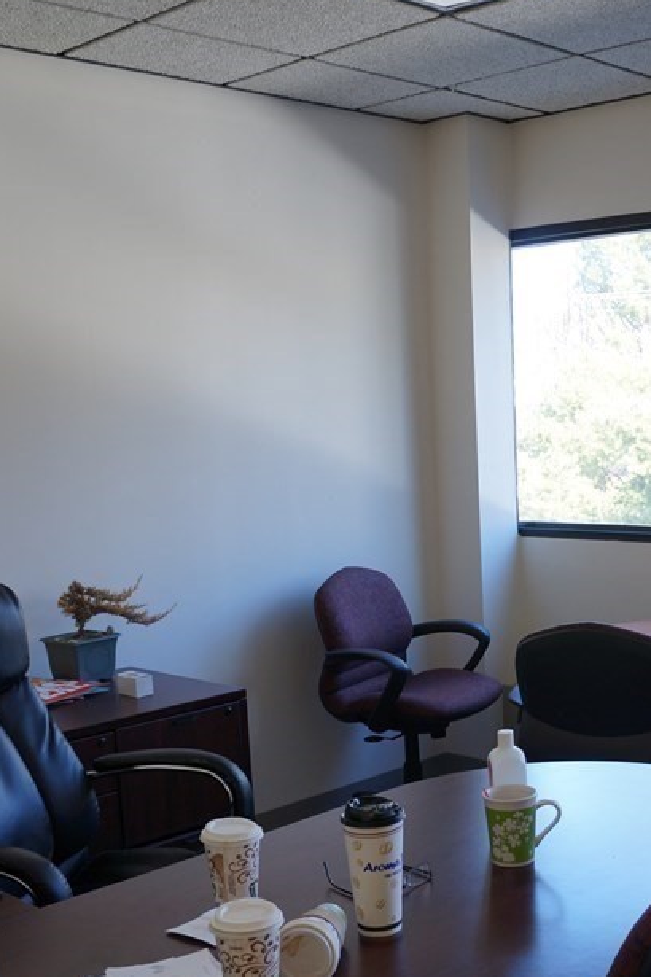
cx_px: 579
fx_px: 1221
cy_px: 524
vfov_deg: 43.6
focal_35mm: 45
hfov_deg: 28.7
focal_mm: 18
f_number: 4
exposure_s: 1/60
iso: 200
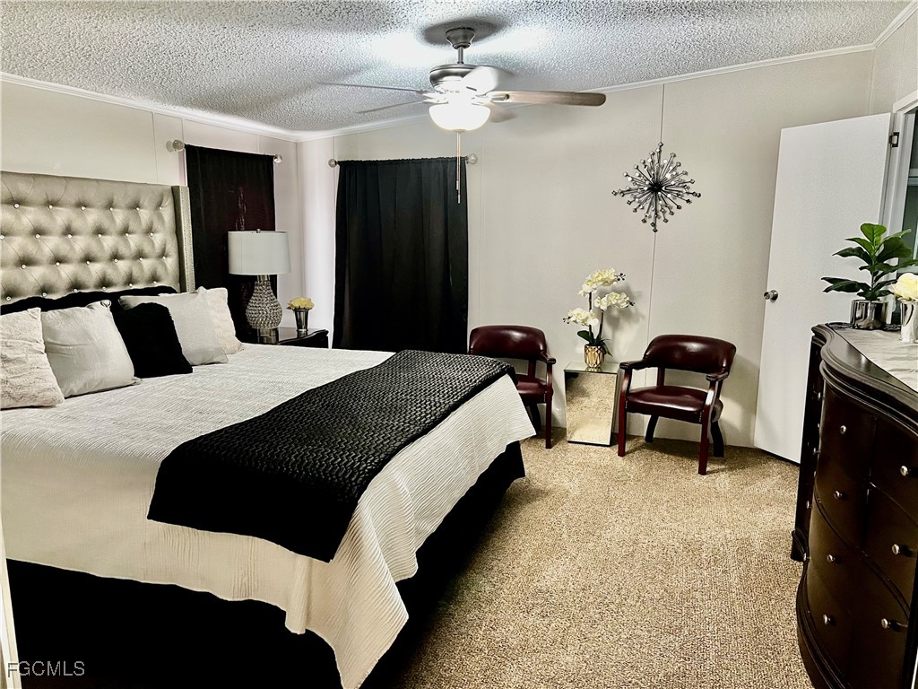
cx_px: 459
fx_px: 690
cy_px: 344
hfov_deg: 67.3
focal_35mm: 26
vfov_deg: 53.1
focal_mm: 5.7
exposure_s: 1/40
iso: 400
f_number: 1.5
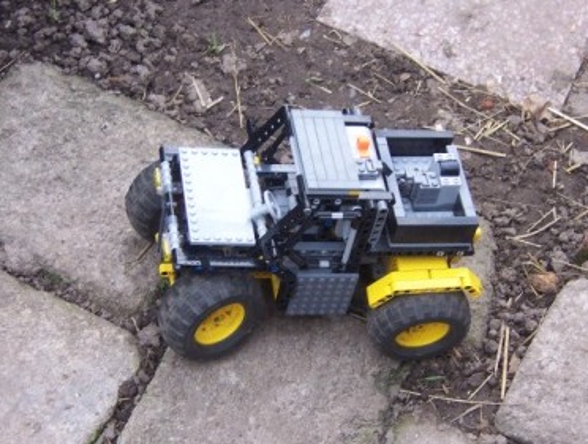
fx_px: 1124
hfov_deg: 29.3
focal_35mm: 66
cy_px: 222
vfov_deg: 22.4
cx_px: 294
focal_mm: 11
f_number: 4
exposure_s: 1/90
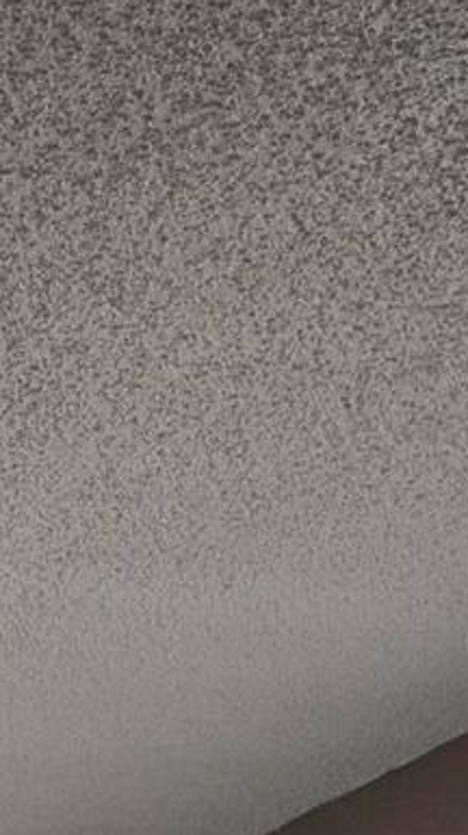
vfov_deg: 16.4
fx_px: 2210
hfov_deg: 11.1
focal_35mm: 100
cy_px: 1657
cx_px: -420
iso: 160
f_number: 1.7
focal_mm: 6.3
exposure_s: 1/120
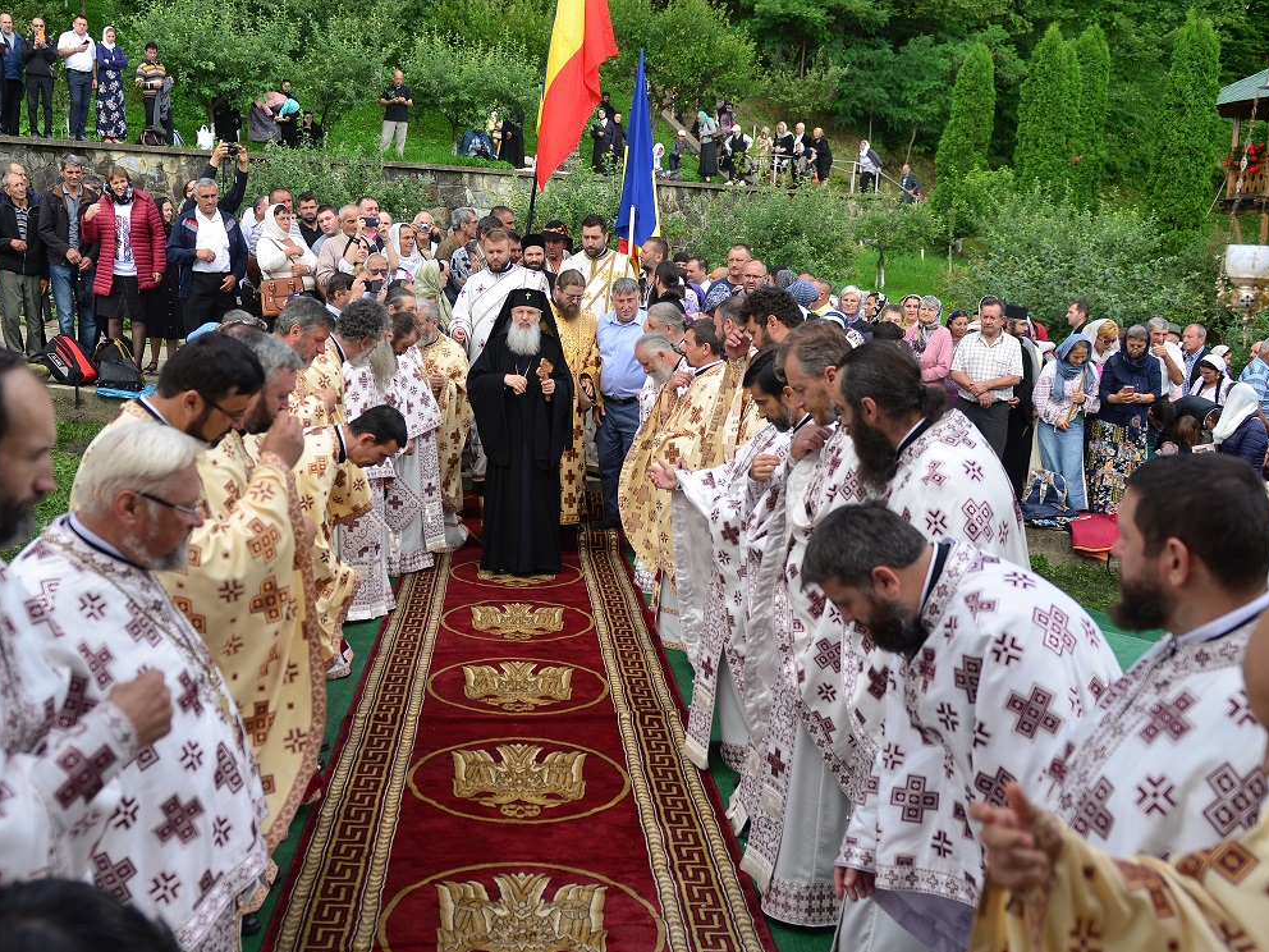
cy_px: 518
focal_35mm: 35
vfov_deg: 40.7
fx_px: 1283
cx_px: 527
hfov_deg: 52.4
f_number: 2.8
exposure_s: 1/400
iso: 100
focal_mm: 24
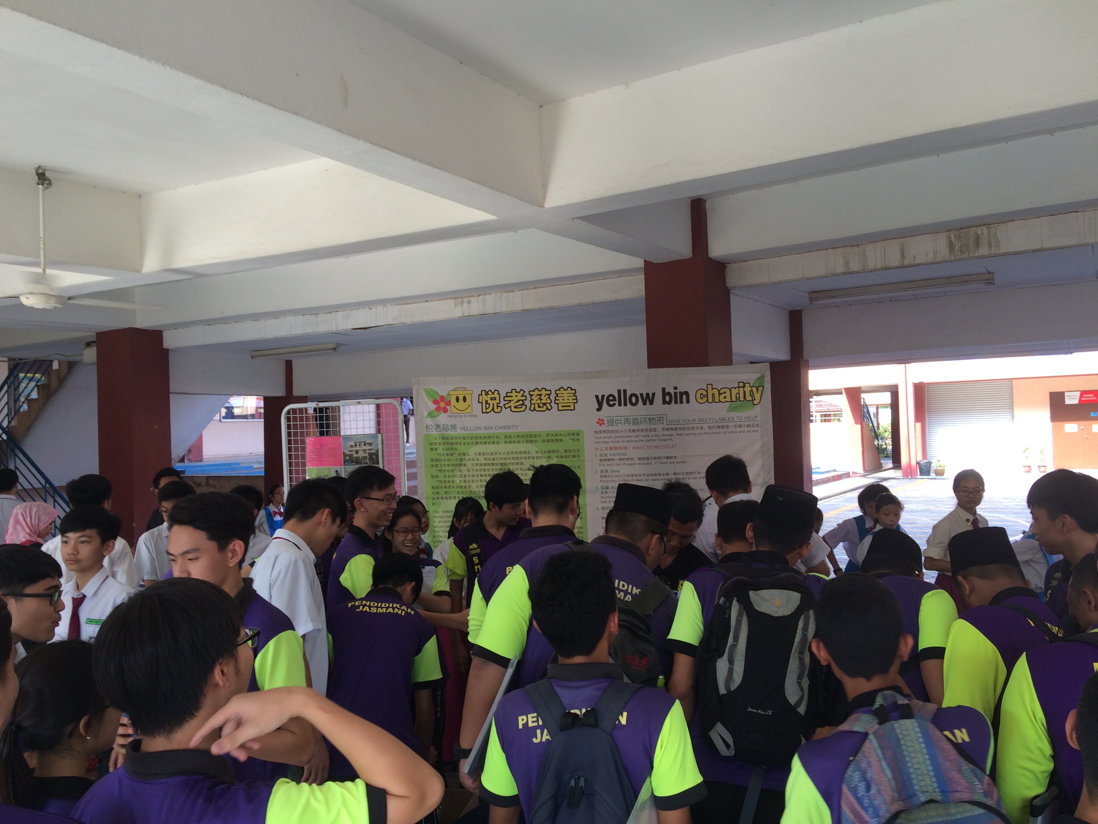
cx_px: 549
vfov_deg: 48.2
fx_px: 920
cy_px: 412
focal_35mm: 29
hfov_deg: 61.7
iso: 32
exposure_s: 1/128
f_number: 2.2
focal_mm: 4.15
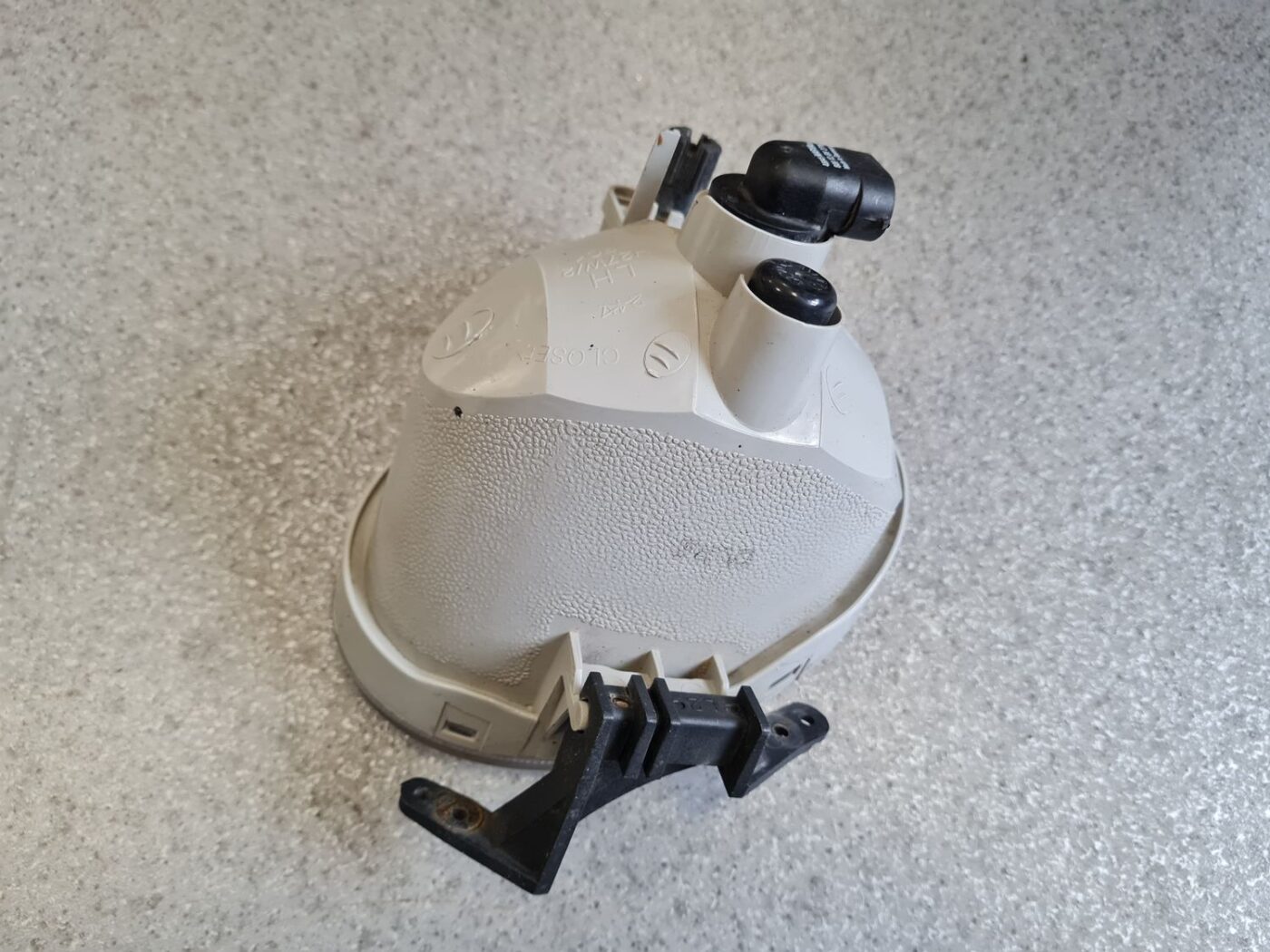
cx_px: 635
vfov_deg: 53.1
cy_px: 476
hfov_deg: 67.3
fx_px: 954
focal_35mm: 26
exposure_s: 1/100
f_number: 1.8
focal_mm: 5.4
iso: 125
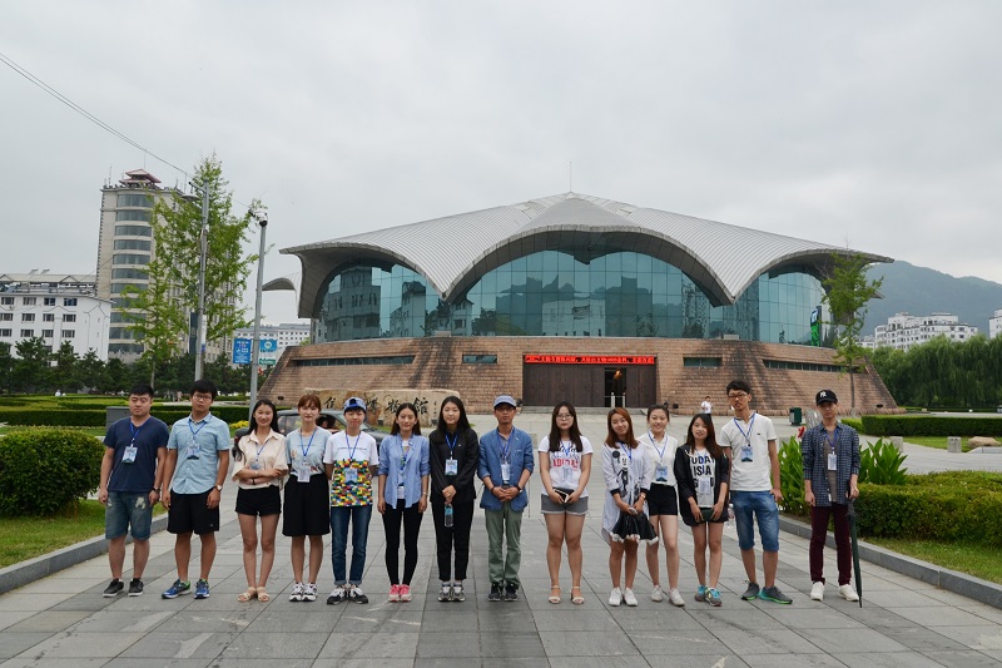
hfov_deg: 73.8
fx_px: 668
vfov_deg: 53.1
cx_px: 501
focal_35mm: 24
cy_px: 334
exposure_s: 1/160
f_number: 7.1
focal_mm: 16
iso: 200
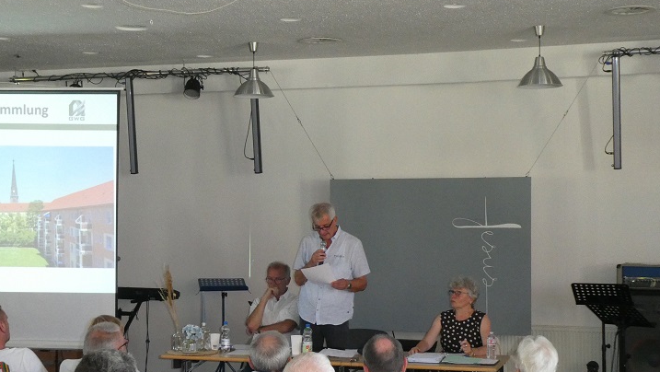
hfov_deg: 33.0
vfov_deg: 19.1
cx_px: 220
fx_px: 1103
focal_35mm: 63
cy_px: 212
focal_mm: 7.2
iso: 500
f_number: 3.8
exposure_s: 1/60
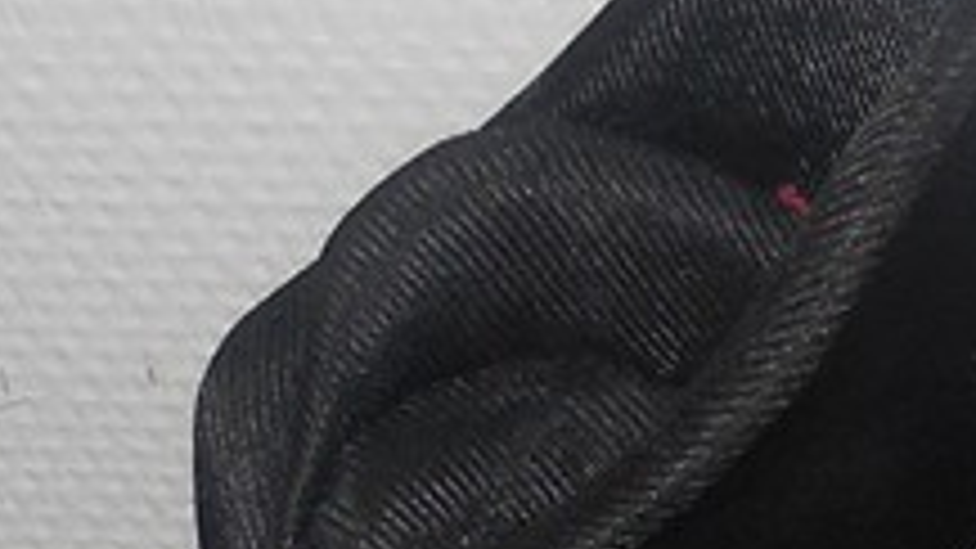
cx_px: 1403
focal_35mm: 163
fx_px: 4218
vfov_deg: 7.1
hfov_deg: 12.6
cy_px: 1215
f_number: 3.1
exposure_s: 1/25
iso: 125
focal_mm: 4.5
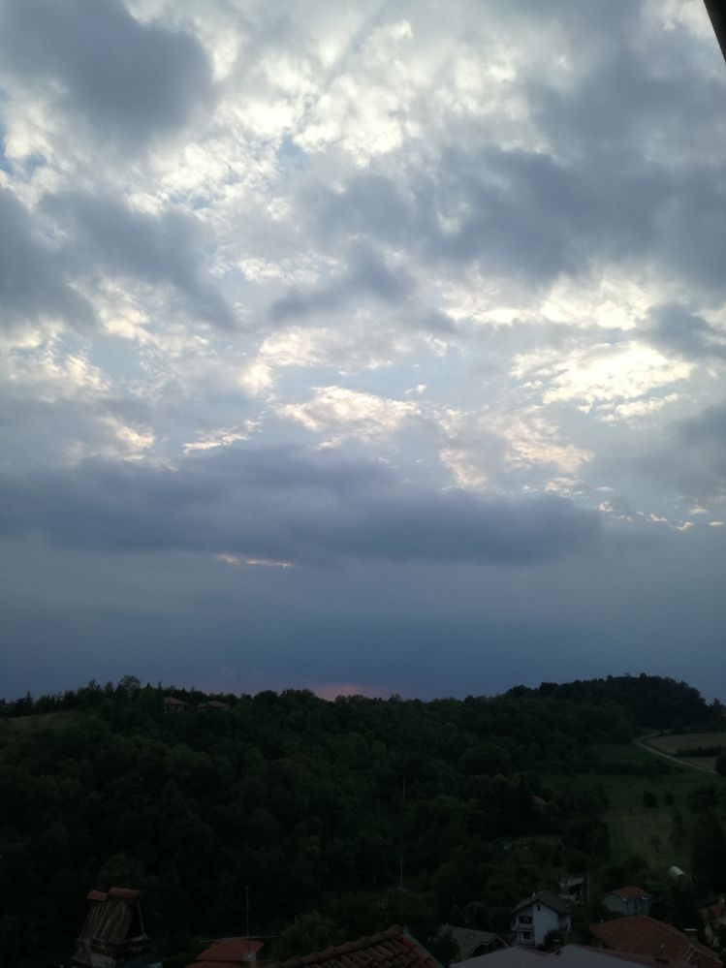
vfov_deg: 65.3
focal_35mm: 27
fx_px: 755
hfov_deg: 51.3
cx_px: 363
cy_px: 484
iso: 50
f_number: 2
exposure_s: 1/611
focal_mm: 3.79
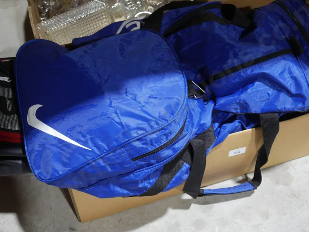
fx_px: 491
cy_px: 111
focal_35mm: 55
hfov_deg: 34.9
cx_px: 174
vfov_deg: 26.6
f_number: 5.1
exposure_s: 1/60
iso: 640
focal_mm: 23
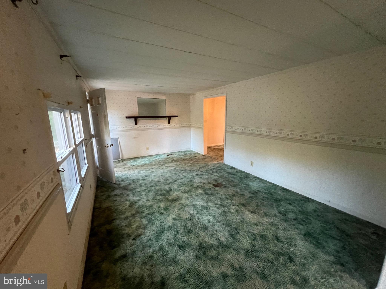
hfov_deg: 106.2
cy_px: 144
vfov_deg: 89.9
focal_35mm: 13
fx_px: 145
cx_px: 193
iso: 640
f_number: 1.8
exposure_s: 1/60
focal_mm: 1.57
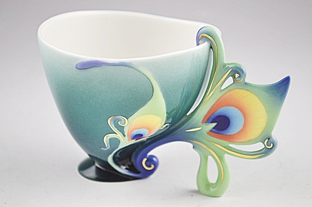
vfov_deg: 18.1
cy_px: 104
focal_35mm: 75
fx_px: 649
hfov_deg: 27.0
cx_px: 156
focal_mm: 50
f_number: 5.6
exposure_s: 1/60
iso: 400
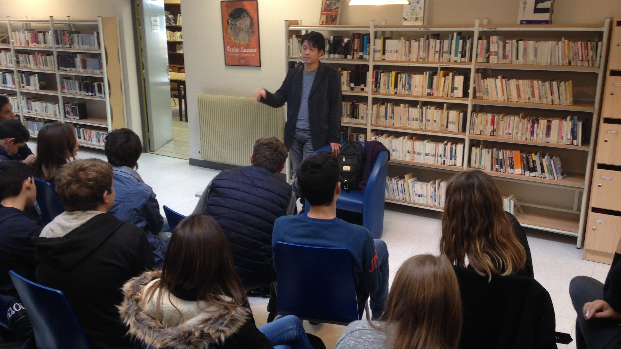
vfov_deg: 32.8
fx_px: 593
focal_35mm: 36
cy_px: 163
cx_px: 311
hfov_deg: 55.3
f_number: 2.4
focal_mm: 4.12
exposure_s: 1/20
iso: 100
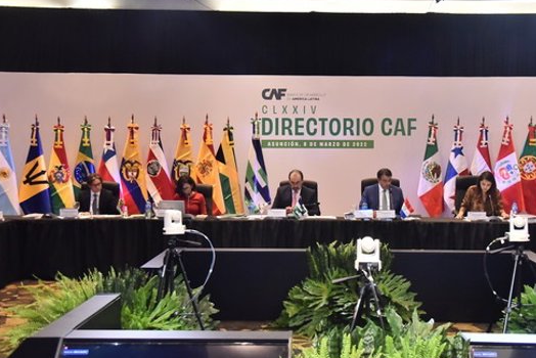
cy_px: 179
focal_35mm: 50
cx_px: 304
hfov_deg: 39.5
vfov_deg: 27.0
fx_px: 745
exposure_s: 1/200
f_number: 4
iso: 5000
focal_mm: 38
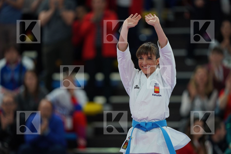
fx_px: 2566
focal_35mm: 400
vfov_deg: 3.4
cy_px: 77
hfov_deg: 5.2
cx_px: 116
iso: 640
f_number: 2.8
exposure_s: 1/320
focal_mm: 400
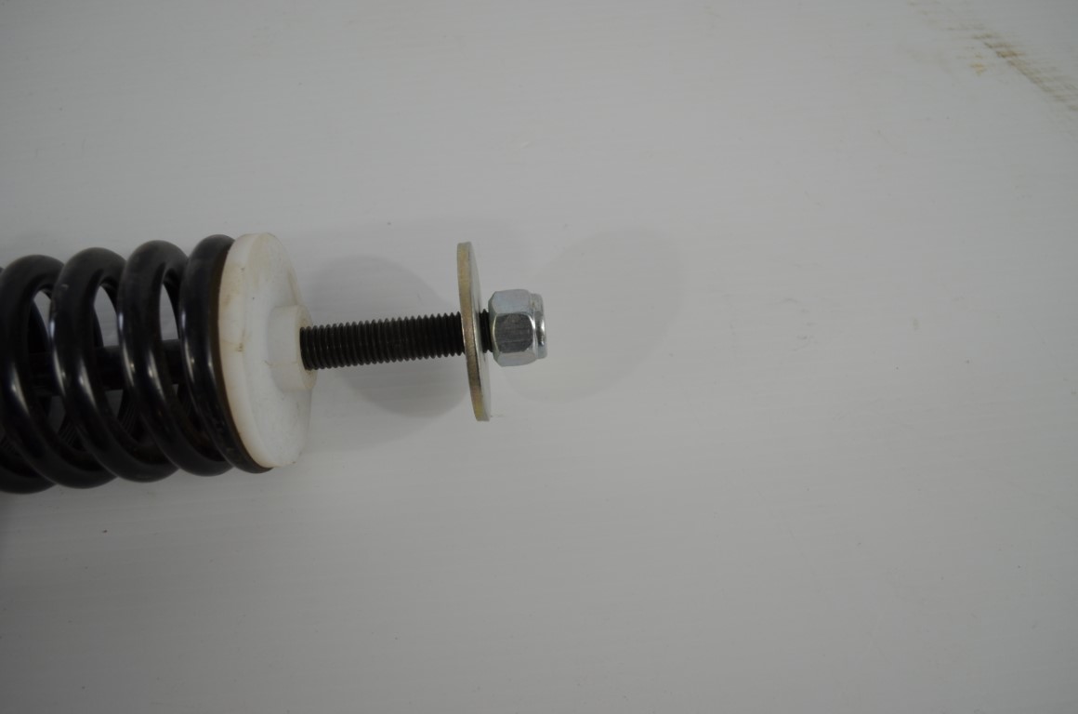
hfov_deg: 62.0
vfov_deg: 43.4
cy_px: 357
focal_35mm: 30
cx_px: 539
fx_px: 896
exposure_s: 1/80
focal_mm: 20
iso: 400
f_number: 4.5
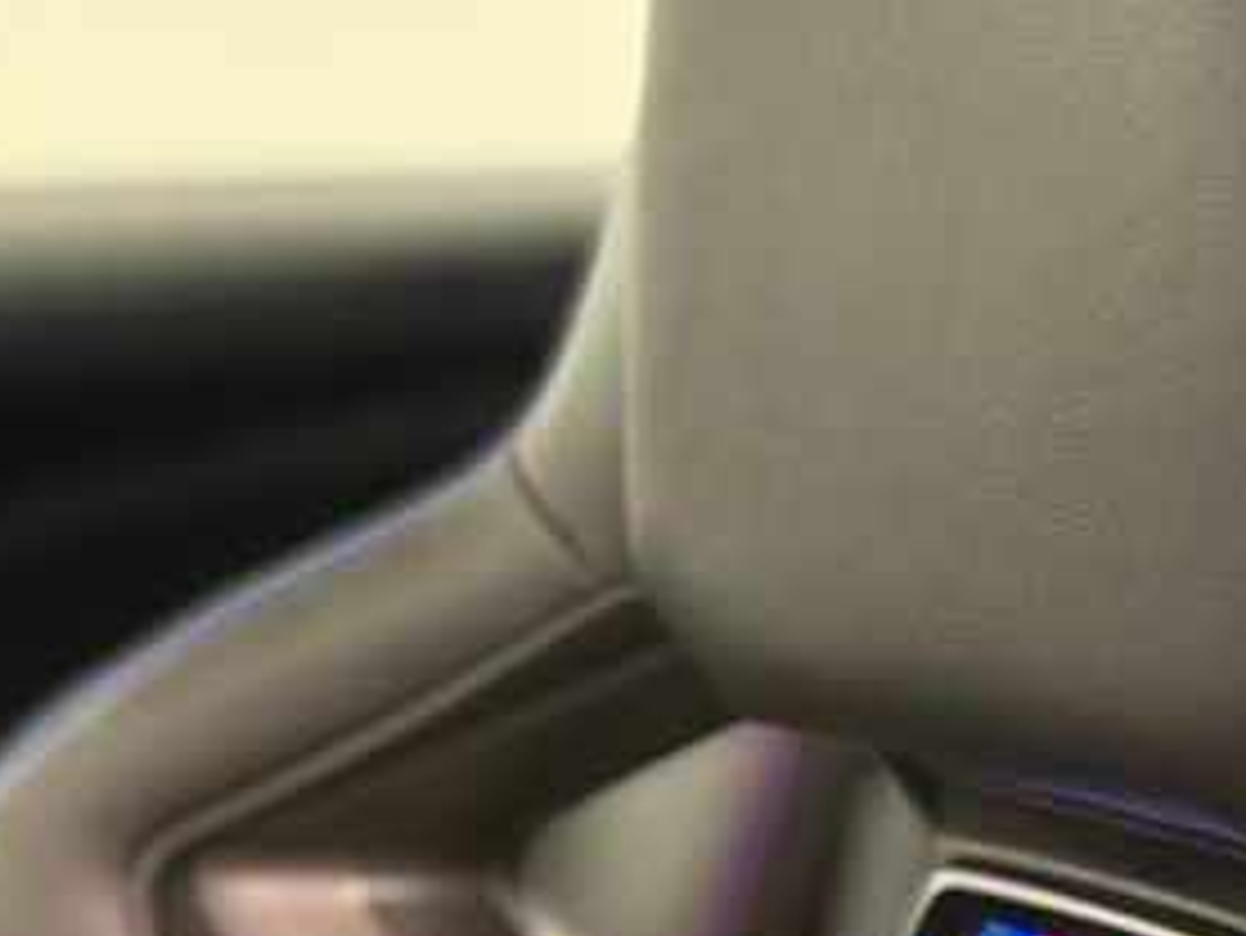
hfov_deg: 17.7
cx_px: 477
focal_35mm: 111
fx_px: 3997
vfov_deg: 13.3
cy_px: 284
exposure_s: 1/60
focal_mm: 6.76
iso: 200
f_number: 1.78
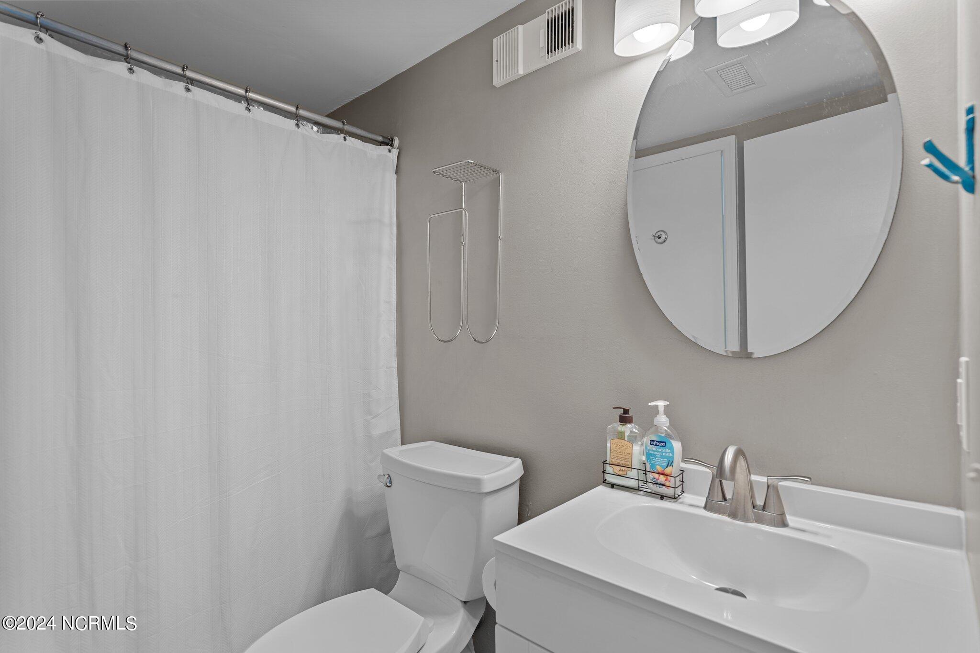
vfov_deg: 70.4
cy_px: 326
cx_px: 490
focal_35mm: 17
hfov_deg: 93.3
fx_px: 463
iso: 250
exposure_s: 1/3
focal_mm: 17
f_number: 4
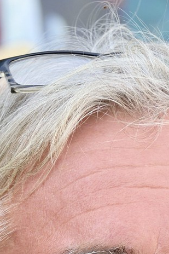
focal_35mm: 214
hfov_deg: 6.4
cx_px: 98
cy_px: 422
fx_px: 1508
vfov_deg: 9.3
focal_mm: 62
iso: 200
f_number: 5.6
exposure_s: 1/200
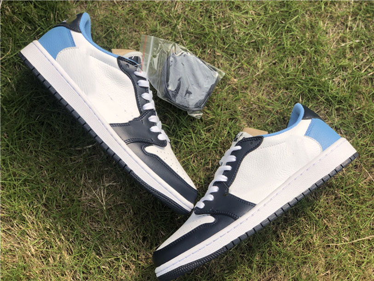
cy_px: 140
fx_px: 562
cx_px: 187
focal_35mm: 52
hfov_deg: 36.8
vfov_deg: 28.0
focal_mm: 6
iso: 16
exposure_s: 1/1116
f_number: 2.4
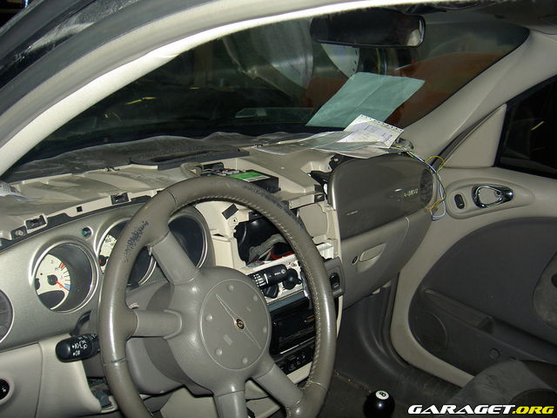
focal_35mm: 39
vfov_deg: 36.8
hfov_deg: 47.9
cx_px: 278
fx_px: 628
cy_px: 209
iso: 100
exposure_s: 1/125
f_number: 2.8
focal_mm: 8
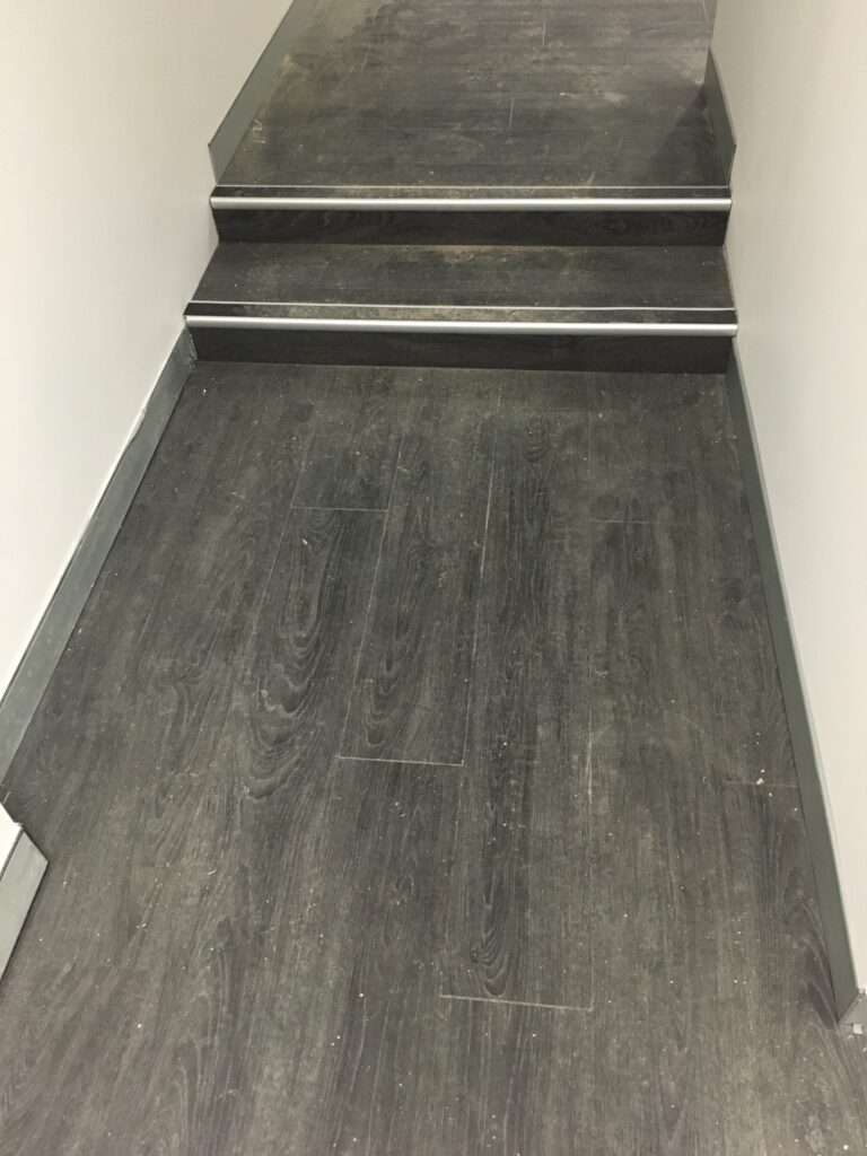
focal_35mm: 29
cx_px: 434
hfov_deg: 48.2
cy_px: 578
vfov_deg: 61.7
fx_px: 968
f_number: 2.2
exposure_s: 1/17
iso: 200
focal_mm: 4.15
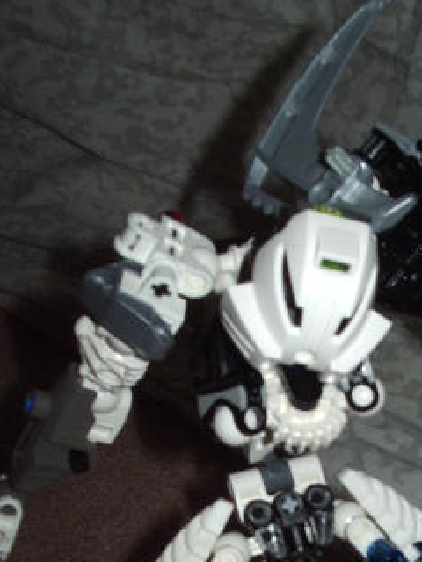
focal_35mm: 70
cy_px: 483
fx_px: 1138
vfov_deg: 27.0
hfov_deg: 20.9
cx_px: 311
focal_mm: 5.8
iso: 100
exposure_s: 1/40
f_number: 4.3
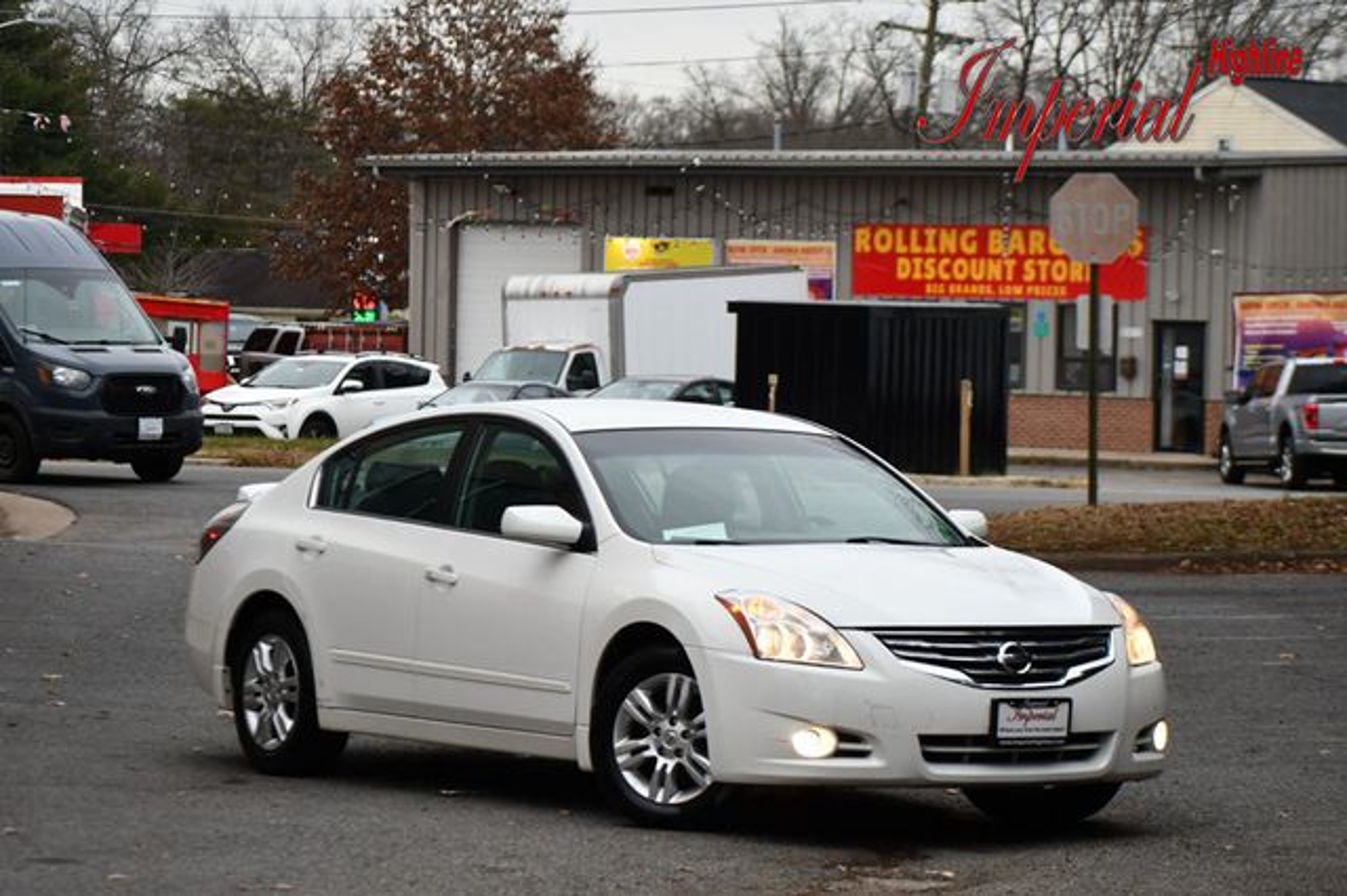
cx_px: 674
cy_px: 448
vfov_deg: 10.6
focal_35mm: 129
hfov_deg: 15.9
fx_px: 4824
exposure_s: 1/250
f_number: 4.8
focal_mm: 86
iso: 640
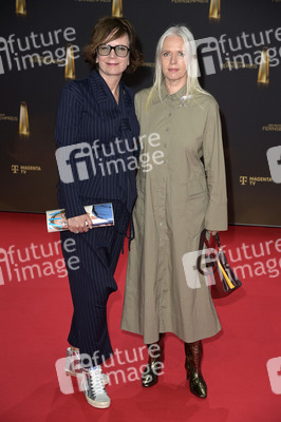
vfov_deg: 28.9
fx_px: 821
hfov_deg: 19.4
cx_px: 140
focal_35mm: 70
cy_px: 211
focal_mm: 70
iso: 1000
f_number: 5
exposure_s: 1/250
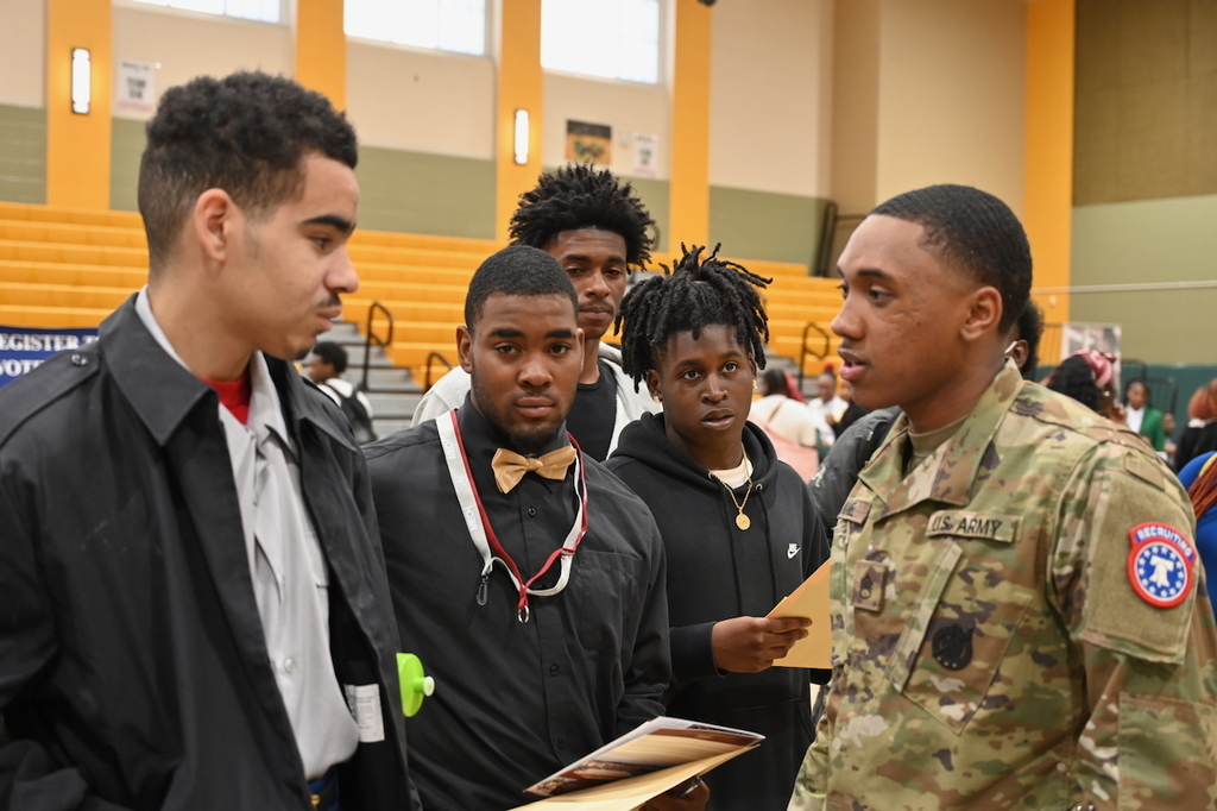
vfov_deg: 28.1
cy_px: 406
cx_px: 608
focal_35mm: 48
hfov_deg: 41.1
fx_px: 1622
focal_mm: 48
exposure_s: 1/60
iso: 720
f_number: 4
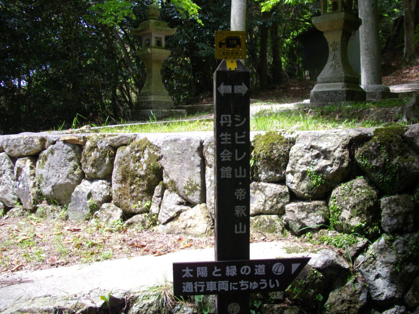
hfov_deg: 50.1
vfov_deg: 38.7
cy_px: 157
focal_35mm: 37
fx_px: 448
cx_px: 210
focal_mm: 6.2
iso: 100
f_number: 2.8
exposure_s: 1/320
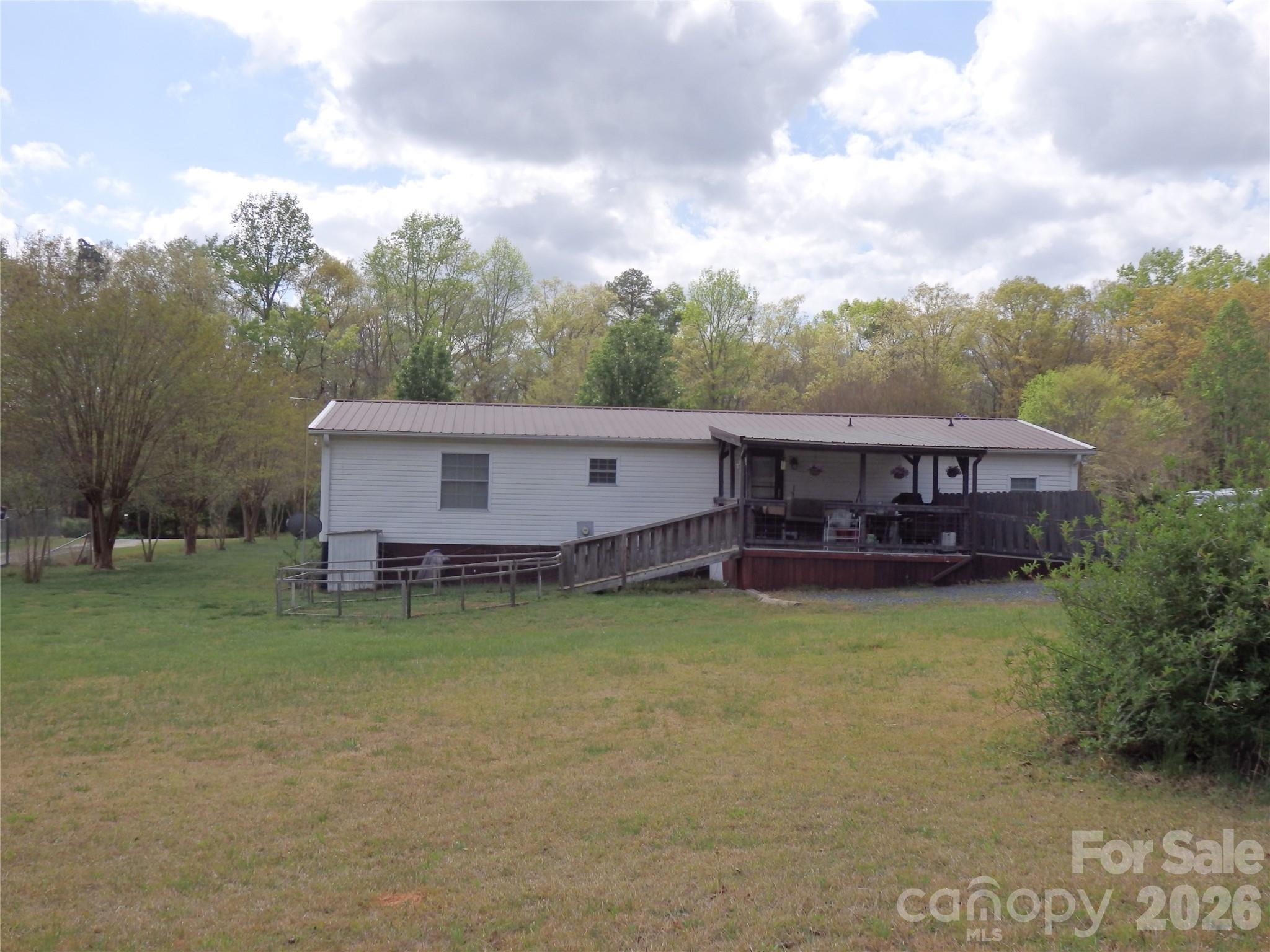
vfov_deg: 42.9
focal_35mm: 33
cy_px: 476
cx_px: 635
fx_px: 1211
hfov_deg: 55.4
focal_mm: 6
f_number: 9.7
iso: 100
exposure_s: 1/200
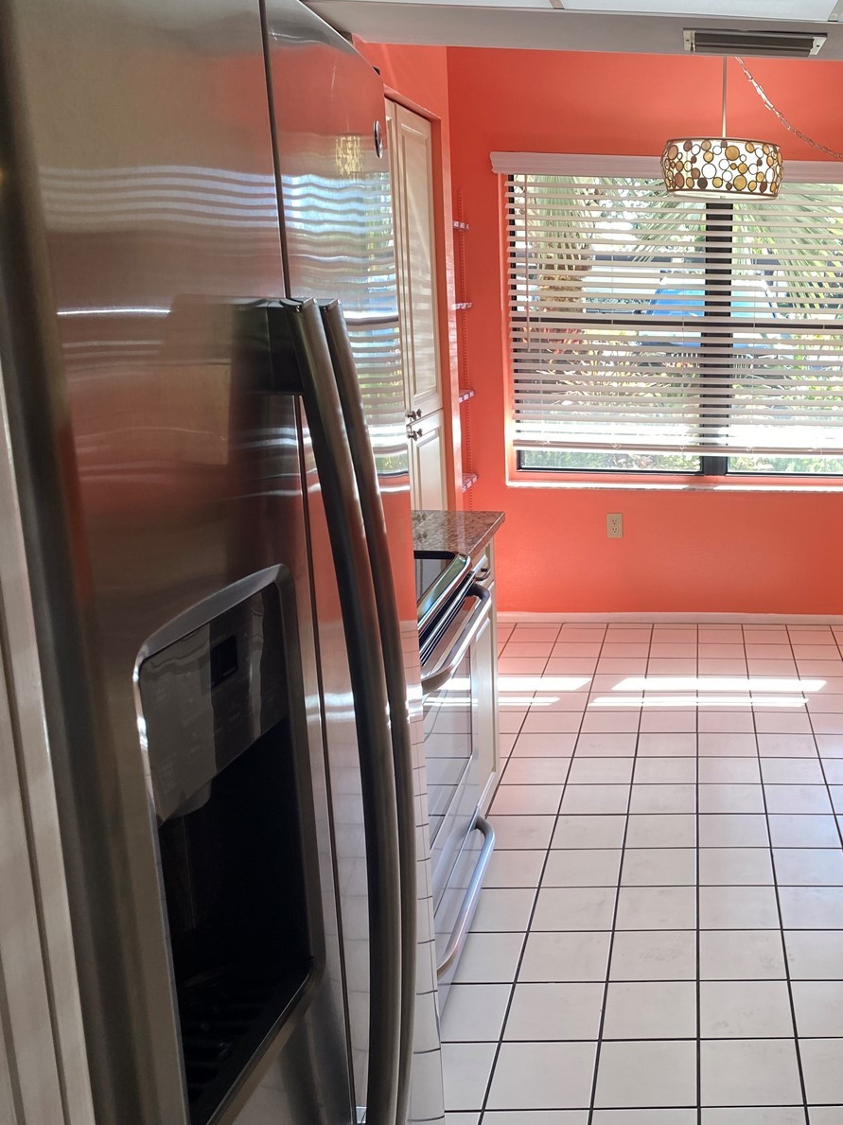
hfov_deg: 38.3
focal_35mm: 35
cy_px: 564
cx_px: 734
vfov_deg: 52.6
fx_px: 1137
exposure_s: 1/121
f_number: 1.8
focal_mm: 4.25
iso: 32
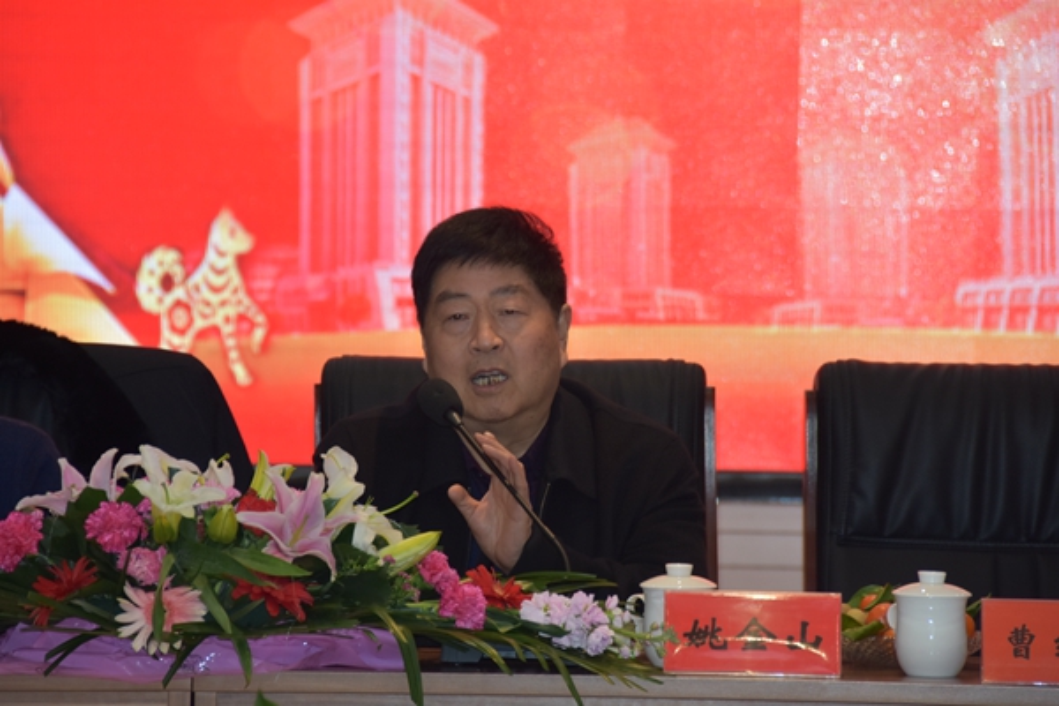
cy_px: 353
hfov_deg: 6.9
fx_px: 8824
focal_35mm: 300
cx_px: 530
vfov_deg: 4.6
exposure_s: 1/60
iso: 400
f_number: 5.6
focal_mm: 200
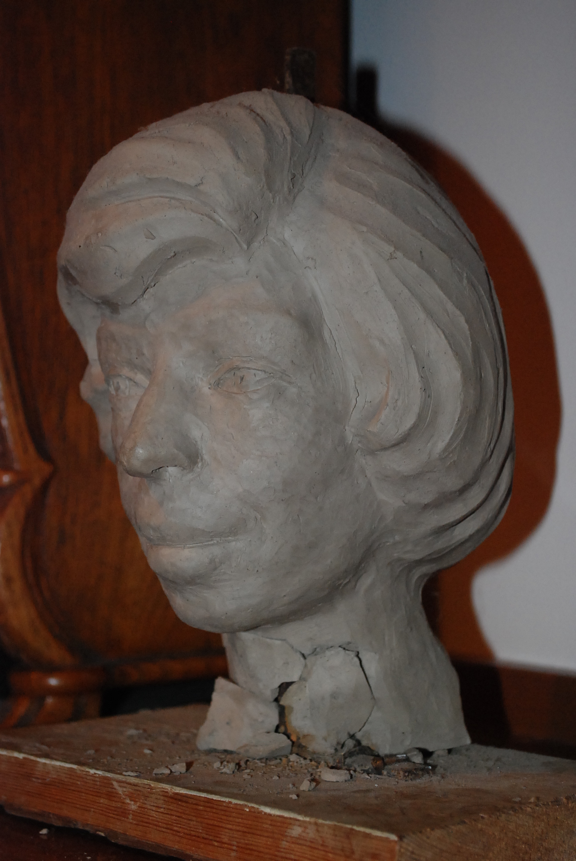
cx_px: 288
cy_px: 430
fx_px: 1615
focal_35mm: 68
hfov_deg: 20.2
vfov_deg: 29.8
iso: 1250
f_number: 5.3
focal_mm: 45
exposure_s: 1/60
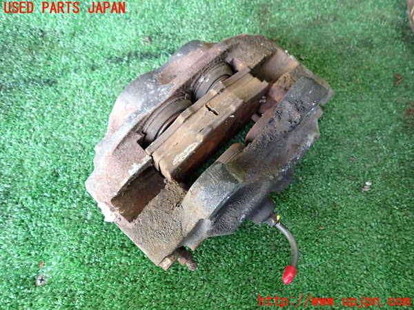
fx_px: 299
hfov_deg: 69.4
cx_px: 207
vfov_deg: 54.9
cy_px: 155
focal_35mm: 25
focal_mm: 4.5
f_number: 2
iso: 250
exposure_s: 1/30
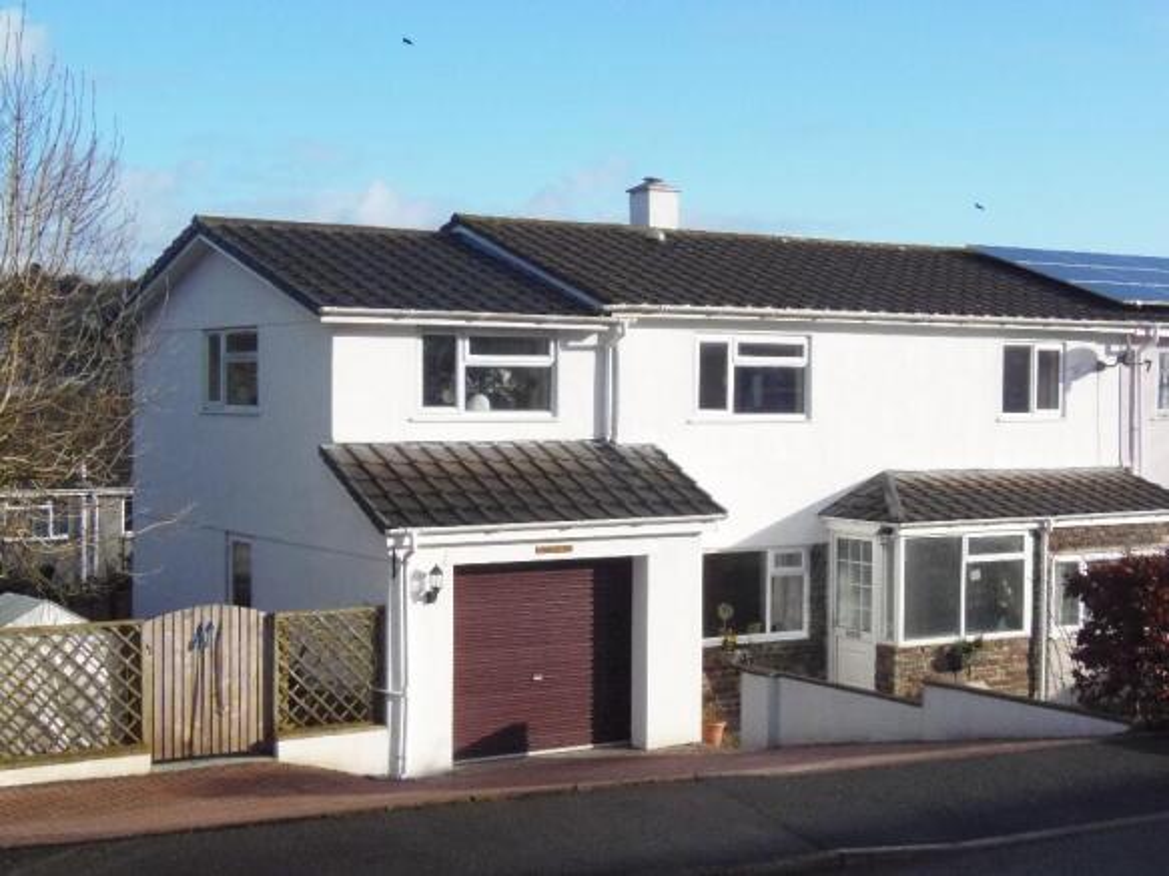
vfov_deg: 29.7
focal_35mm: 49
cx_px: 584
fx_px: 1654
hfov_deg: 38.9
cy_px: 438
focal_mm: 9.1
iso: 400
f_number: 6.9
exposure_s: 1/800
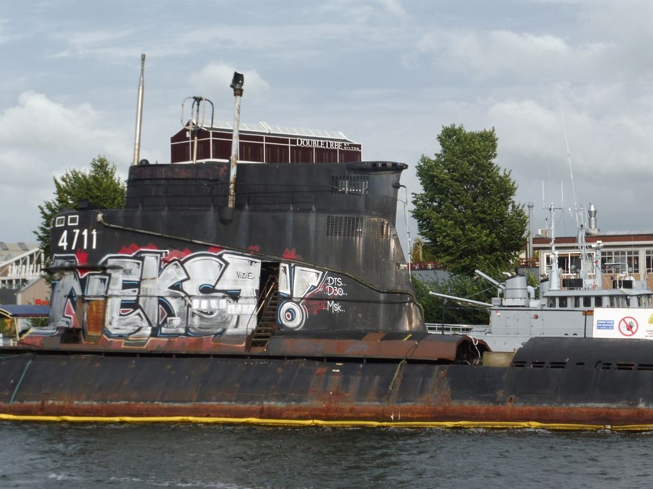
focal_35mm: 96
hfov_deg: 20.4
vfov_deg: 15.4
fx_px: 1810
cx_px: 326
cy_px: 244
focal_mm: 17.1
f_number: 7.1
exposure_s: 1/320
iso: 100
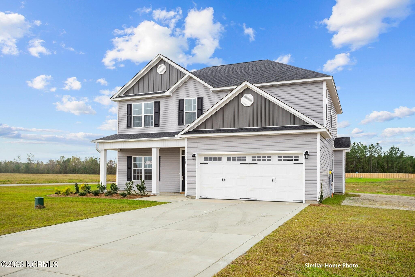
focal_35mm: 29
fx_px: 334
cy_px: 138
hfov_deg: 63.7
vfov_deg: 45.0
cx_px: 208
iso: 160
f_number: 8
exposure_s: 1/320
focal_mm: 29
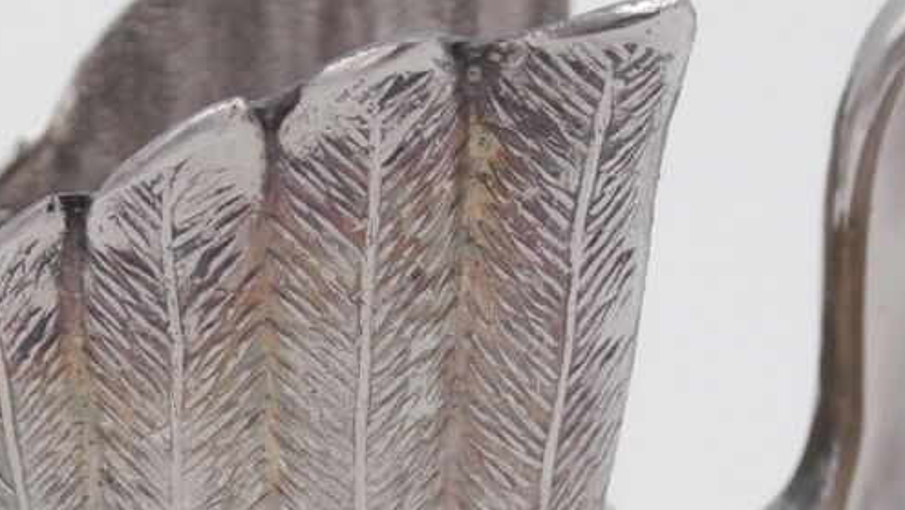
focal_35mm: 107
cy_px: 481
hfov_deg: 19.9
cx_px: 309
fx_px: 2569
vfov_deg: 11.3
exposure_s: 1/500
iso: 200
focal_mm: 6.67
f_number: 3.9
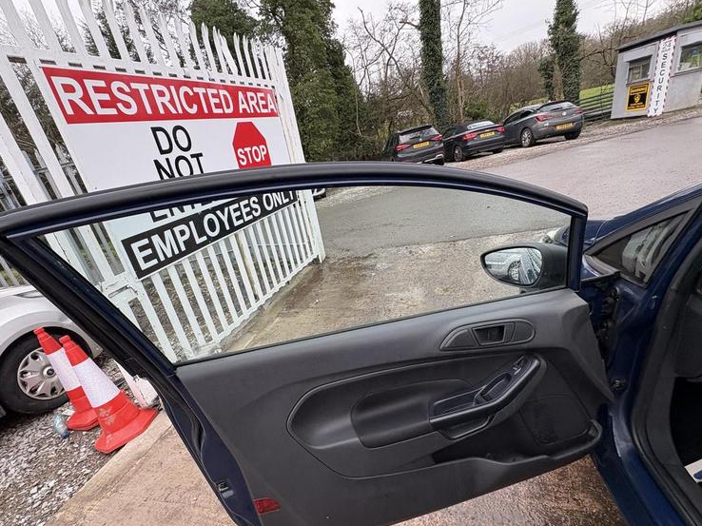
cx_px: 327
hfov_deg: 90.9
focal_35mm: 17
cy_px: 301
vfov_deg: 74.3
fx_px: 345
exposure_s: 1/99
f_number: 2.2
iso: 64
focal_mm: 2.22
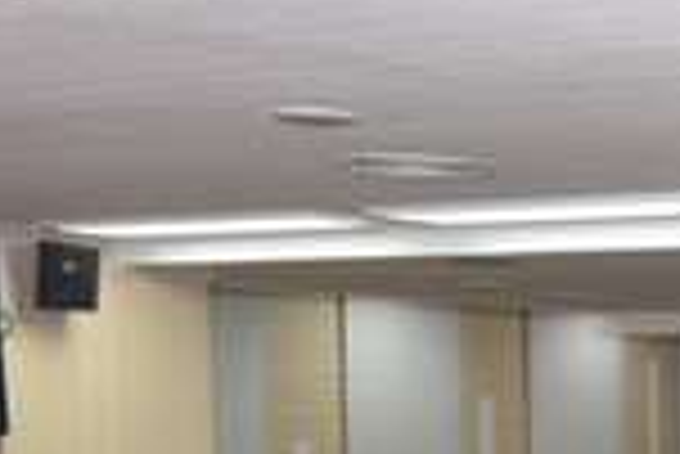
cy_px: 580
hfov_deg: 14.7
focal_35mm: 115
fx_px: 2174
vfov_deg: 11.6
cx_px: 1342
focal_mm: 29
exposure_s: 1/60
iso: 640
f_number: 6.3
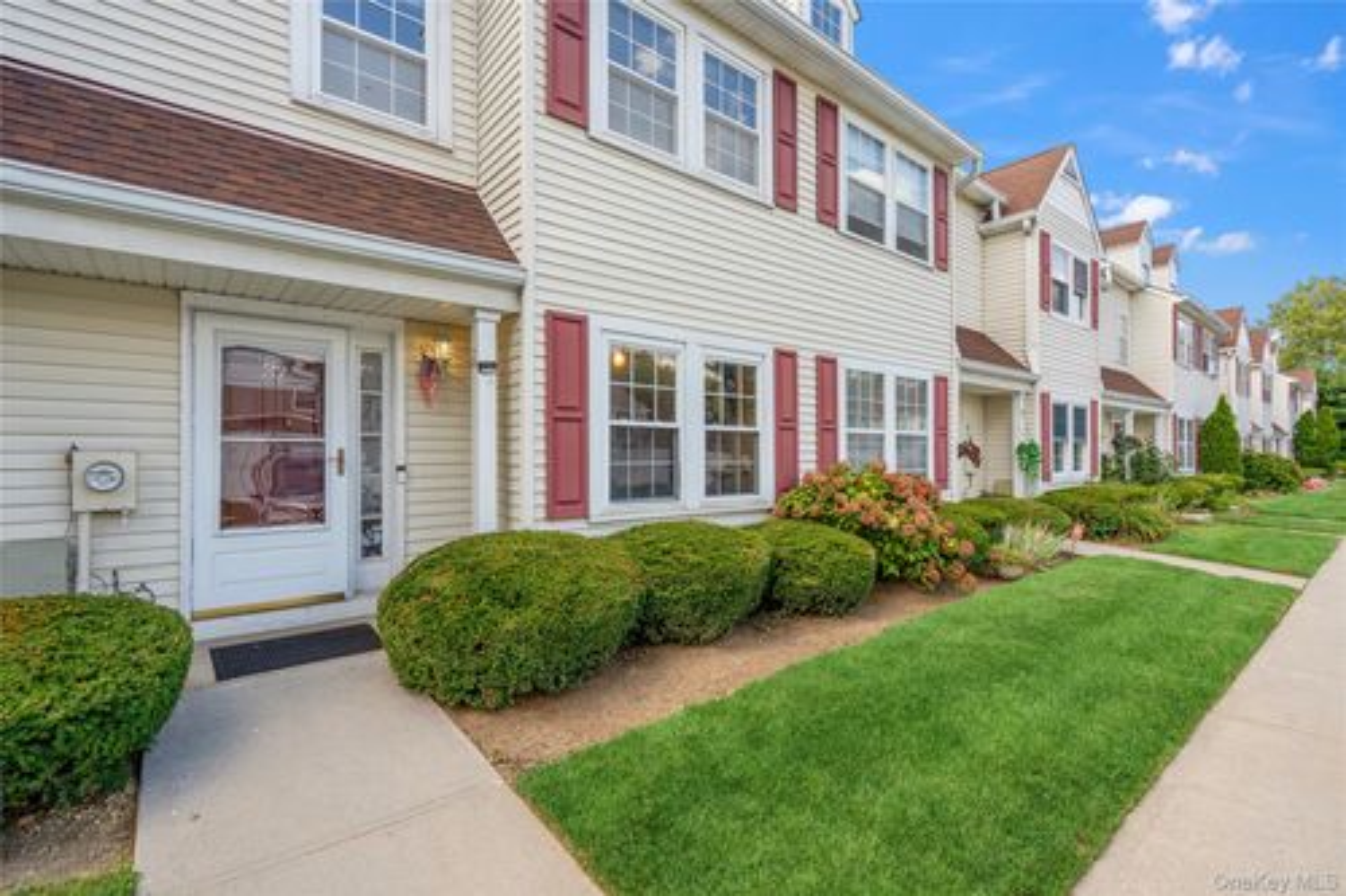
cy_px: 448
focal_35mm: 16
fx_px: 598
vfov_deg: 73.7
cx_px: 673
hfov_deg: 96.8
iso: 250
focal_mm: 16
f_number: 5.6
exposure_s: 1/200
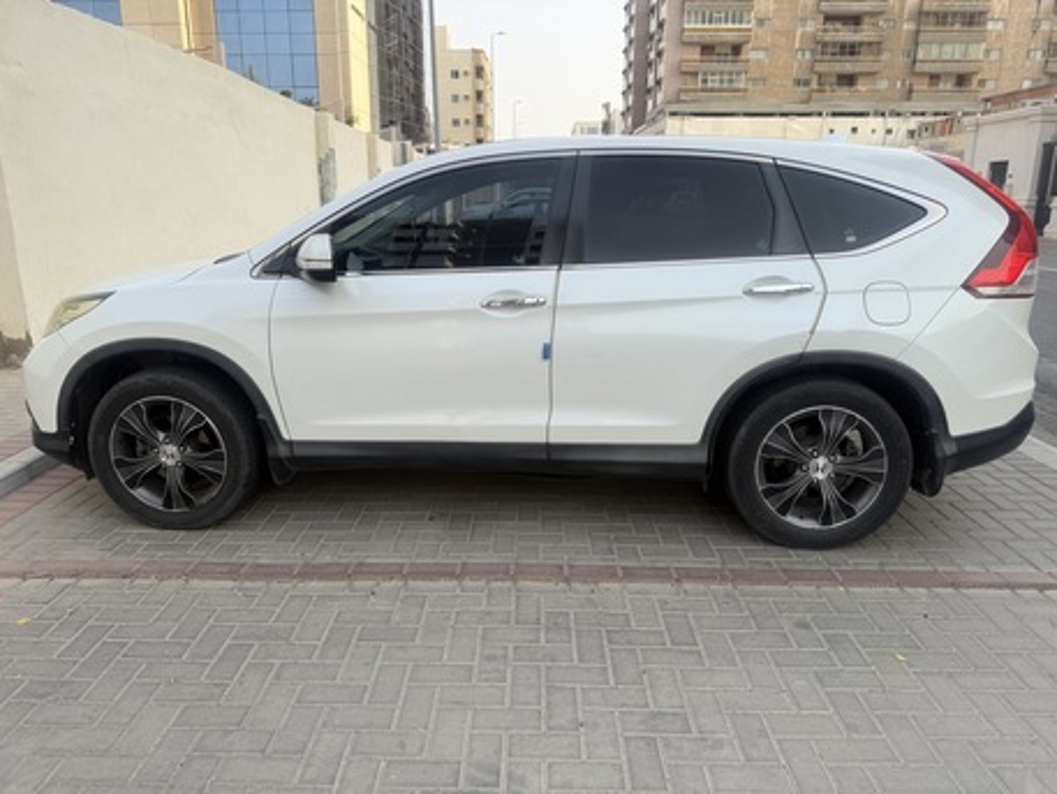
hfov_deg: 71.6
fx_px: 733
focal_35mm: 24
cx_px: 528
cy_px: 397
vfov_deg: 56.8
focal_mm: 6.76
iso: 80
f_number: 1.78
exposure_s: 1/1122
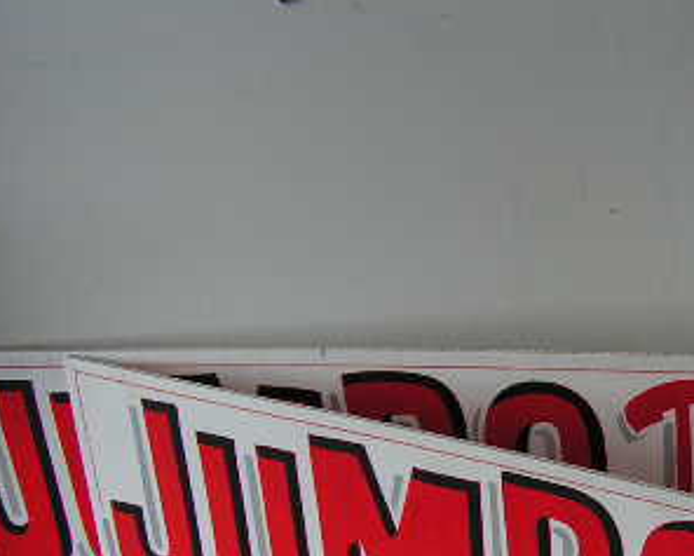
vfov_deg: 19.6
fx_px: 1562
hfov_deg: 24.0
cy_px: 558
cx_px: 685
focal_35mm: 76
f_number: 3.2
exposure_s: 1/60
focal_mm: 6
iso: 64
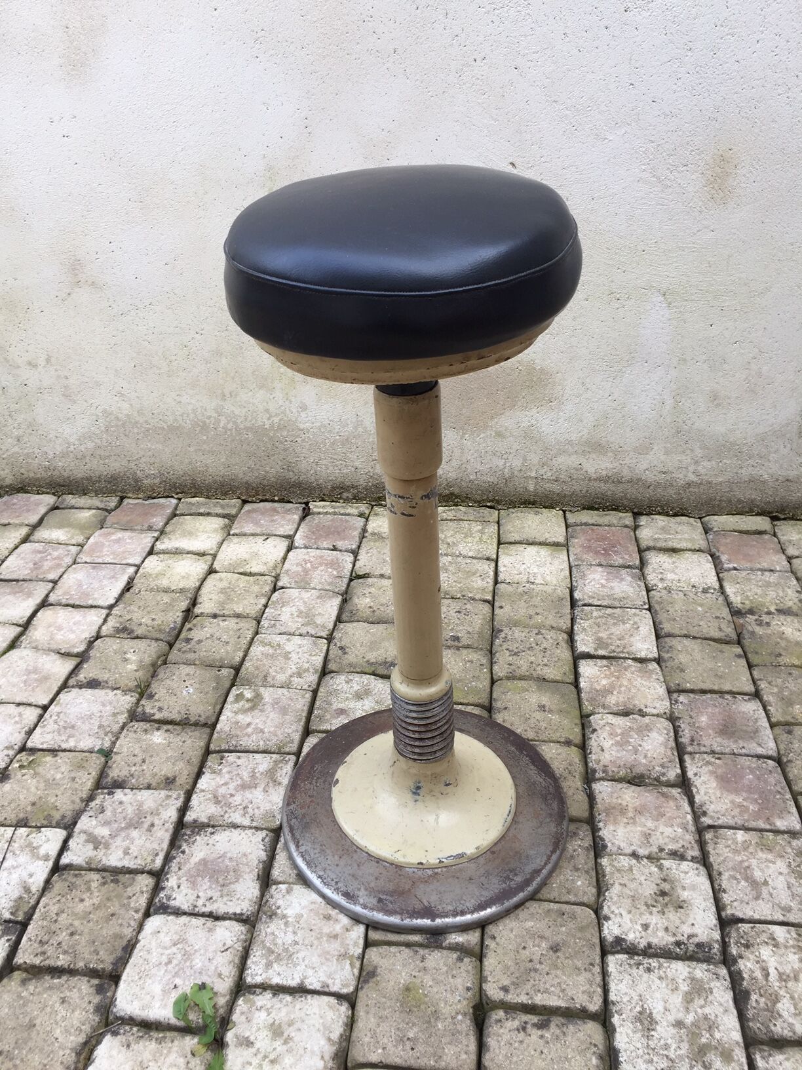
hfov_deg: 48.2
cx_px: 401
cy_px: 535
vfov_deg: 61.7
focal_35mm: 29
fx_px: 896
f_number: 2.2
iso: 32
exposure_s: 1/115
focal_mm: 4.15
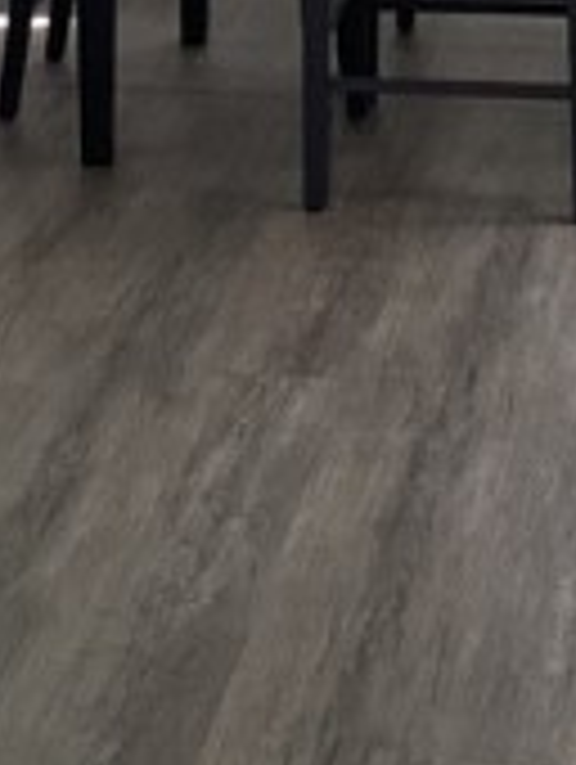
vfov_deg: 13.6
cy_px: -225
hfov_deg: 10.5
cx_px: -94
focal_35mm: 140
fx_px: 3098
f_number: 2.4
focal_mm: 3.3
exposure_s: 1/60
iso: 80
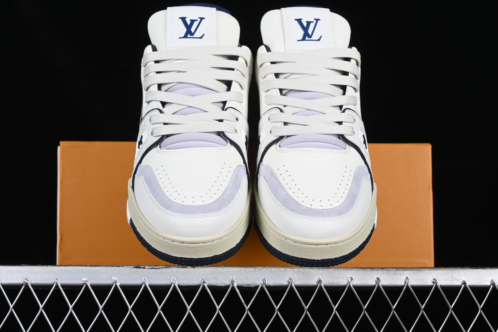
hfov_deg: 27.0
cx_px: 249
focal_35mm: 75
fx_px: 1037
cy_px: 166
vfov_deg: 18.2
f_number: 8
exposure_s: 1/80
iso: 160
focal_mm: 50
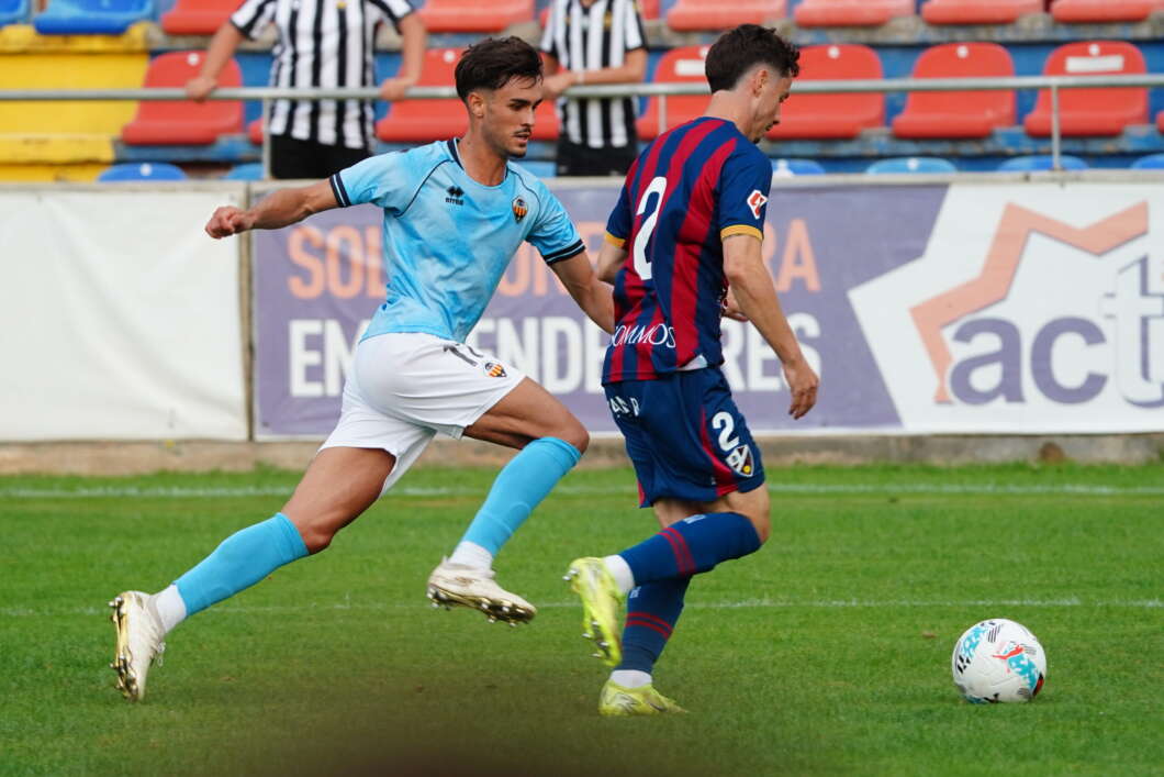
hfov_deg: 4.1
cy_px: 388
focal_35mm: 507
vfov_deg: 2.7
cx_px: 582
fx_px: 16394
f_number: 6.3
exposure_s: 1/500
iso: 800
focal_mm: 338
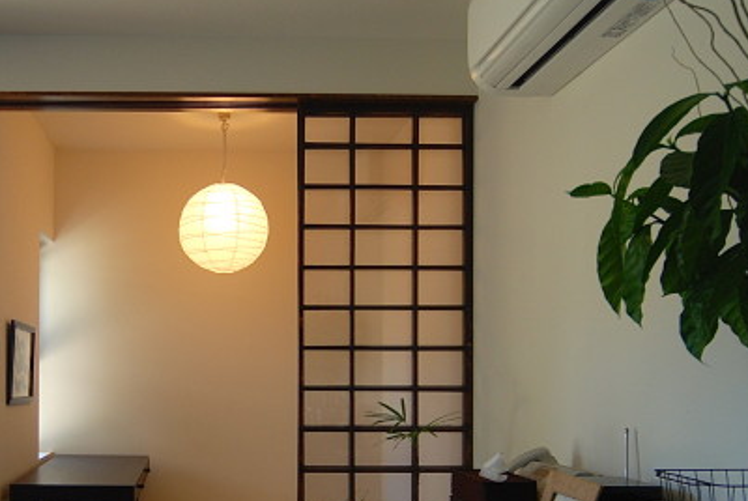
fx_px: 749
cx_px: 208
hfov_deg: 51.3
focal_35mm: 36
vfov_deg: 36.2
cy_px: 370
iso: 200
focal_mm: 12
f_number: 4.5
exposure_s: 1/40
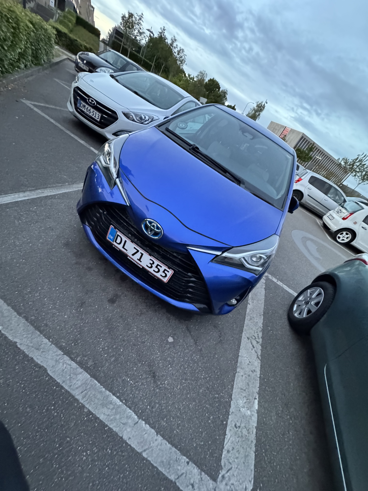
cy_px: 246
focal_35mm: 14
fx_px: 198
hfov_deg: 85.7
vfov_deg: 102.1
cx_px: 184
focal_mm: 2.22
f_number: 2.2
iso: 1250
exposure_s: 1/54
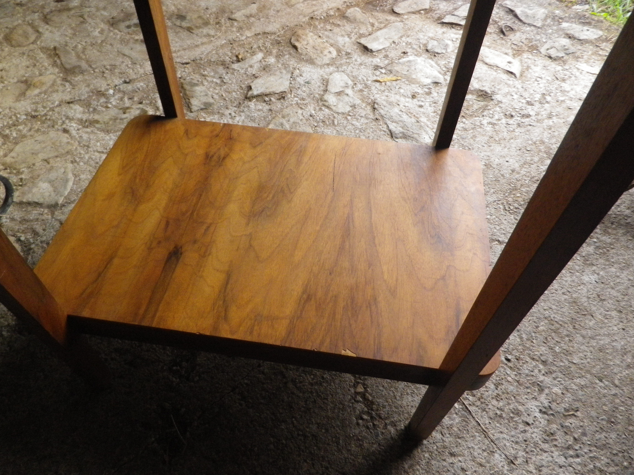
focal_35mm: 25
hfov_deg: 69.4
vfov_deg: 54.9
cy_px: 238
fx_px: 458
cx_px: 317
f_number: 3.5
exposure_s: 1/50
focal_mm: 4.5
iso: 250
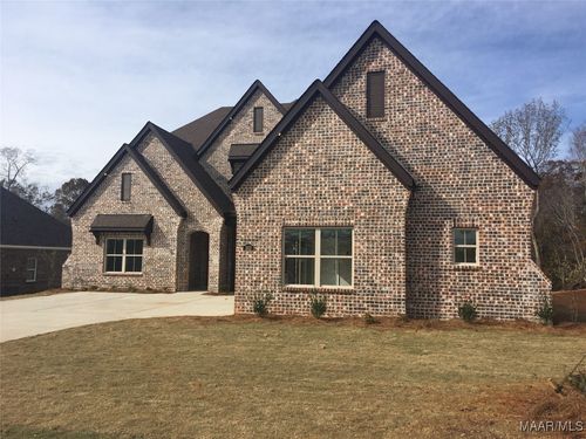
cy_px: 220
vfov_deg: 48.2
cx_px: 293
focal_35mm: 29
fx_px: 491
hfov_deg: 61.7
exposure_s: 1/2198
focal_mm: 4.15
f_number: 2.2
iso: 25
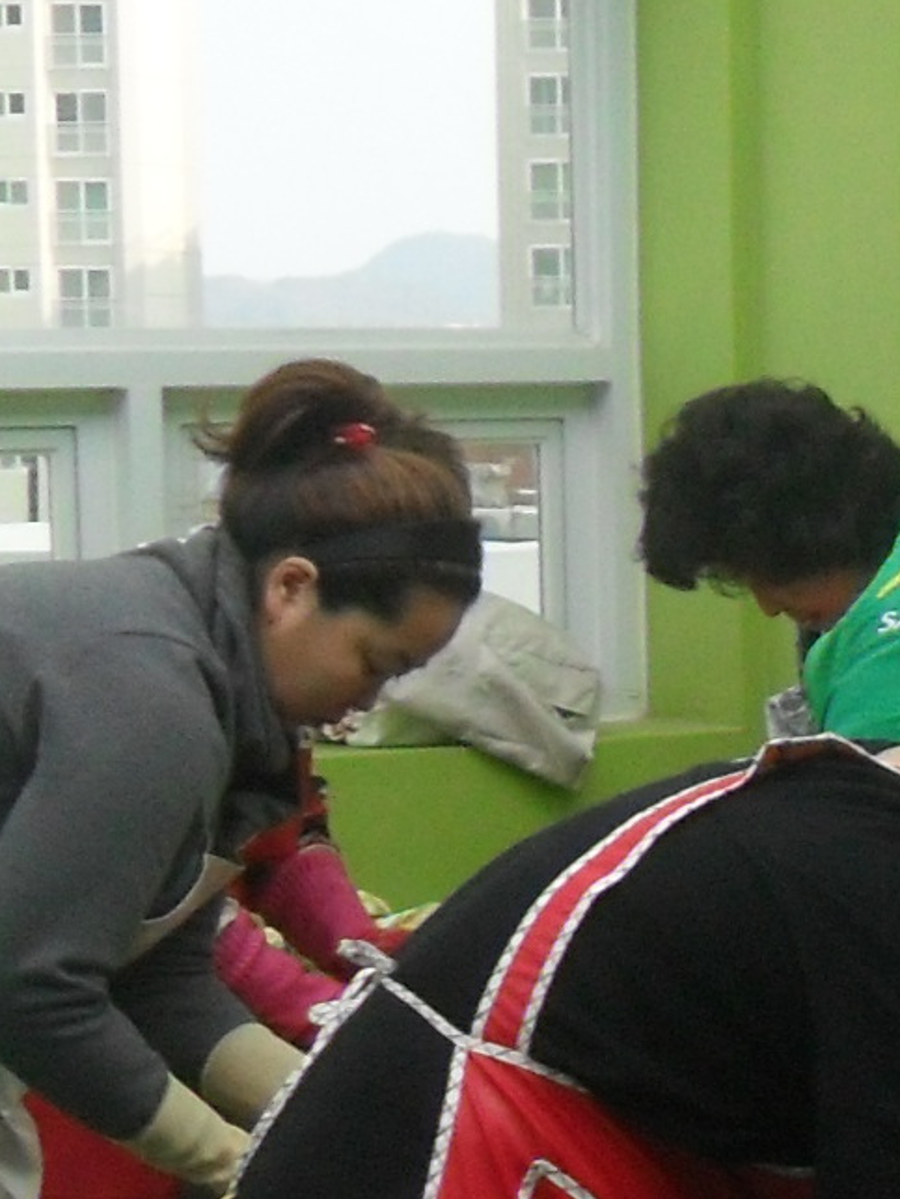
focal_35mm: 141
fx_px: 4883
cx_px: 2189
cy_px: 1003
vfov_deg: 13.9
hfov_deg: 9.4
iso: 200
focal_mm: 6.2
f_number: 8.9
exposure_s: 1/60
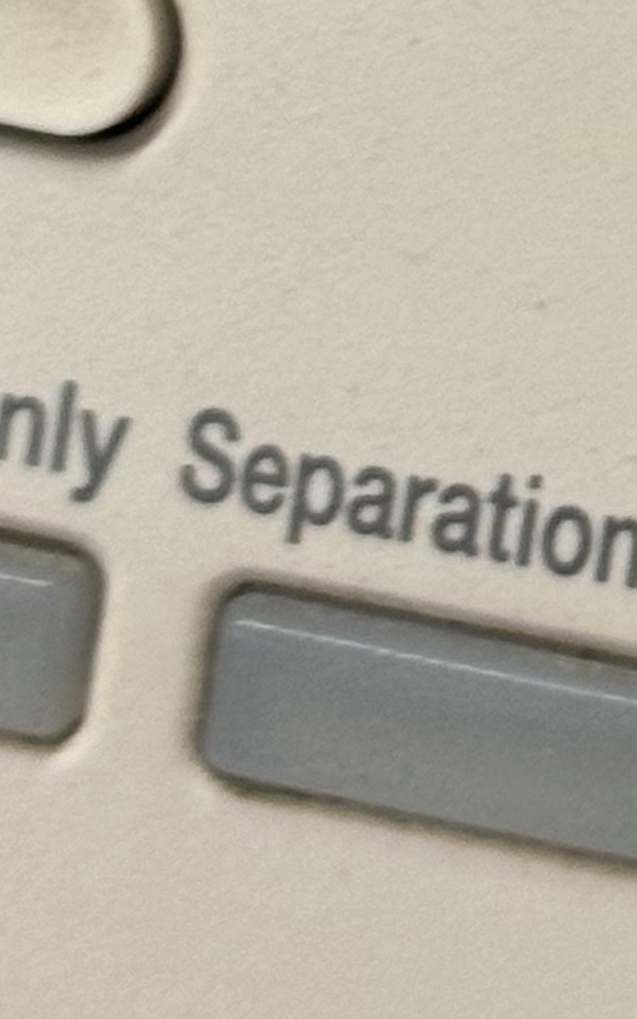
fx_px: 6997
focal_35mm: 252
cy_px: -558
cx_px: 765
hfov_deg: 5.2
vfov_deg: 8.1
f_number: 1.78
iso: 125
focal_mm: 6.76
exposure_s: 1/60
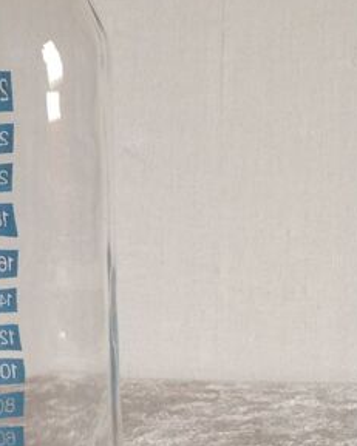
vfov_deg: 25.0
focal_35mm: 76
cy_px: 183
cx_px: -5
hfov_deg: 19.5
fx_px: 1004
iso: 50
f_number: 2.4
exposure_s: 1/40
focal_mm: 4.28
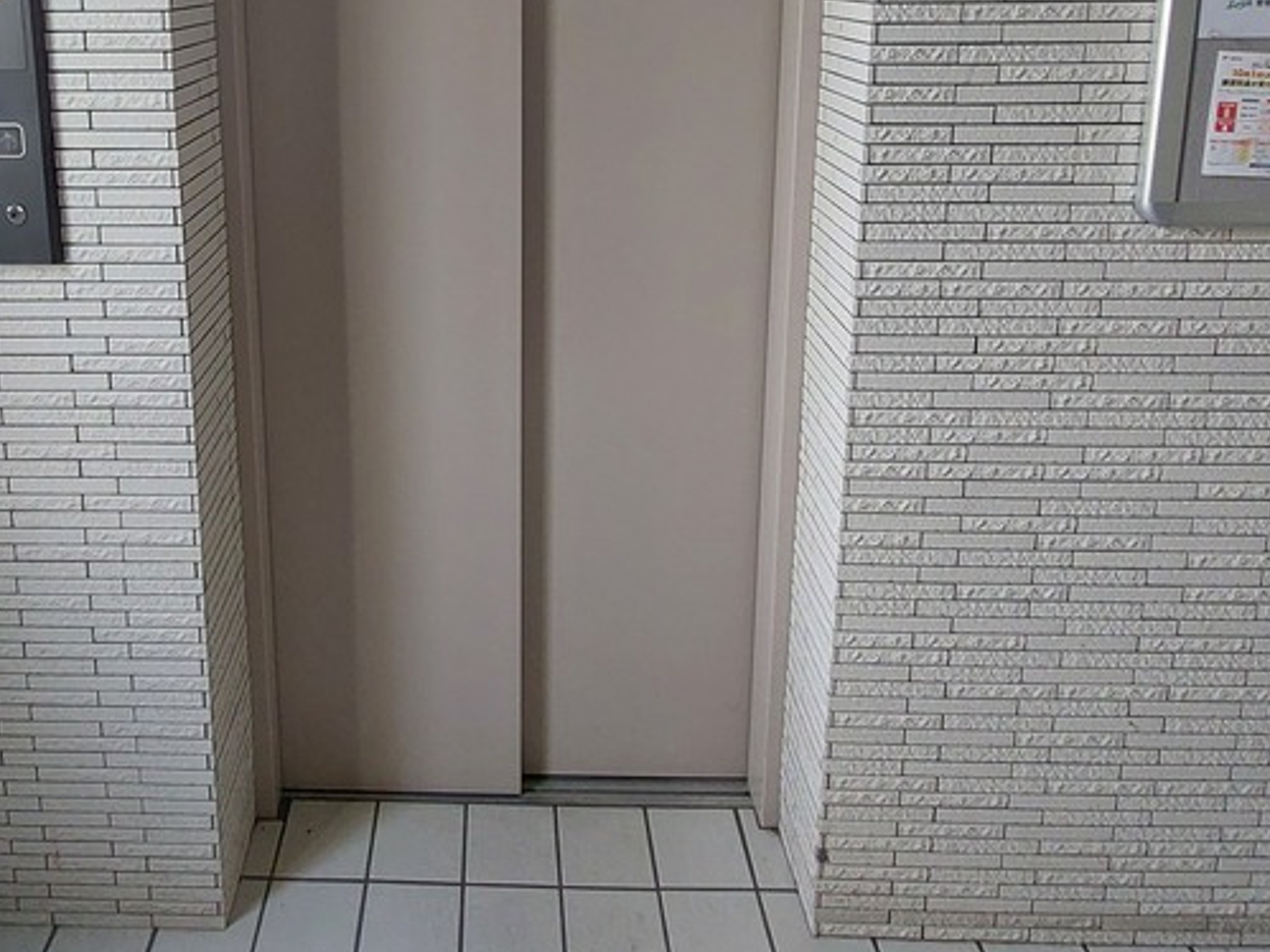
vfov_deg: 49.9
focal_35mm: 25
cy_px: 127
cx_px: 489
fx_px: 917
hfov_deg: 68.5
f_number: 2.2
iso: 250
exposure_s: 1/60
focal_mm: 1.74
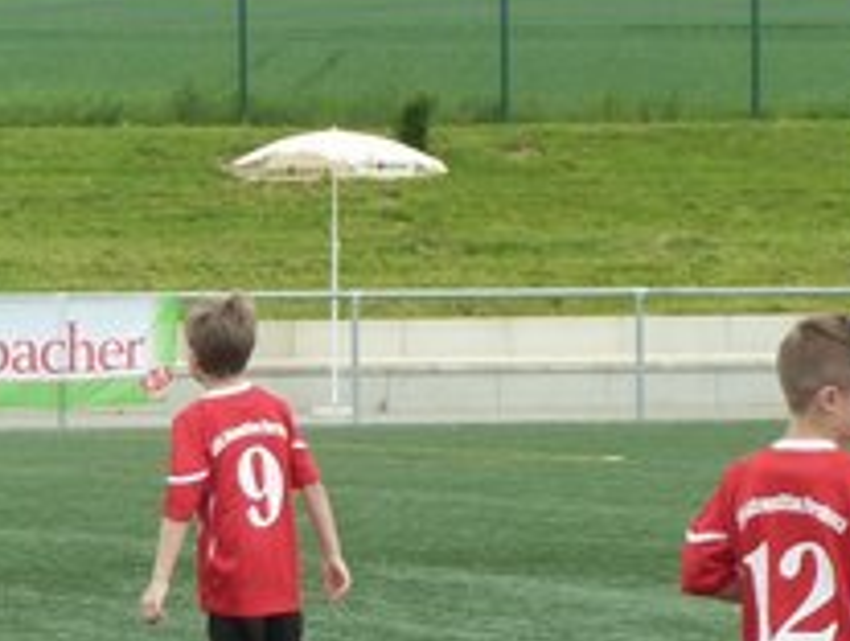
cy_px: 380
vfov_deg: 4.2
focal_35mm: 351
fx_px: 8634
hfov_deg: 5.6
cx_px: -411
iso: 125
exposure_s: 1/160
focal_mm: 17
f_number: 4.3
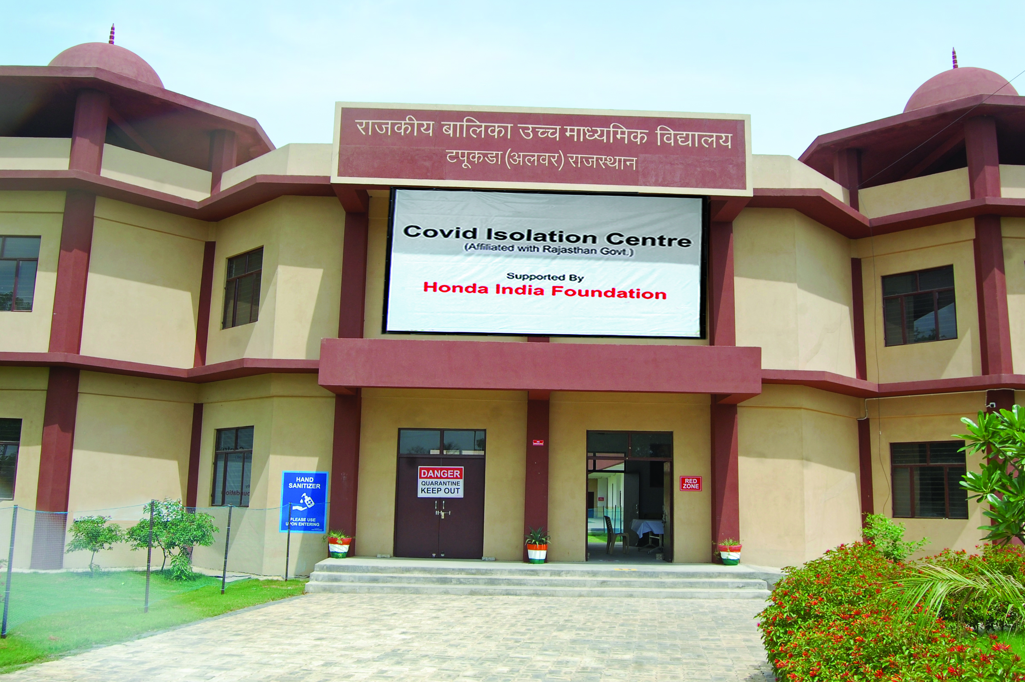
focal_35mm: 30
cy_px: 341
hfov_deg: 62.0
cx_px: 512
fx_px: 853
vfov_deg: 43.5
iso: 200
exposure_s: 1/250
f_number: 8
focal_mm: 20
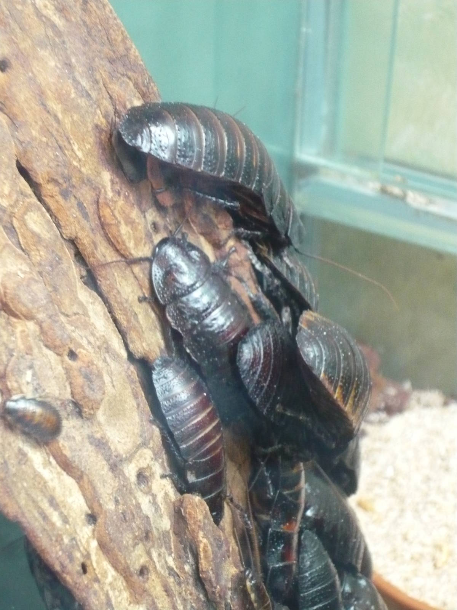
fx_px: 1760
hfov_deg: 14.8
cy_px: 305
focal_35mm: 100
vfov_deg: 19.6
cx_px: 228
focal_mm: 16.5
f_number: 5.1
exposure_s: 1/8
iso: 800
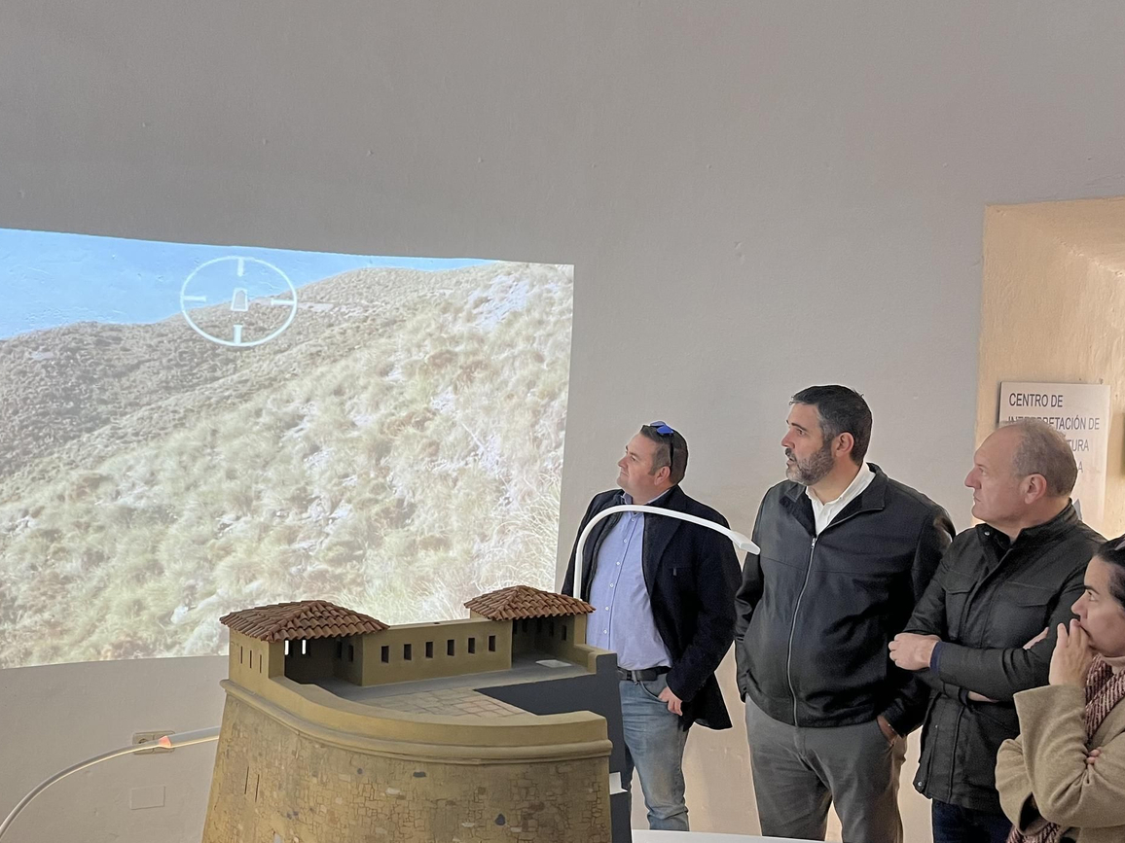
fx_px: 1170
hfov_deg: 51.2
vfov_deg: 39.6
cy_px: 485
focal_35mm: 36
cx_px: 493
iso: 160
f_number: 1.6
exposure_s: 1/60
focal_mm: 5.1
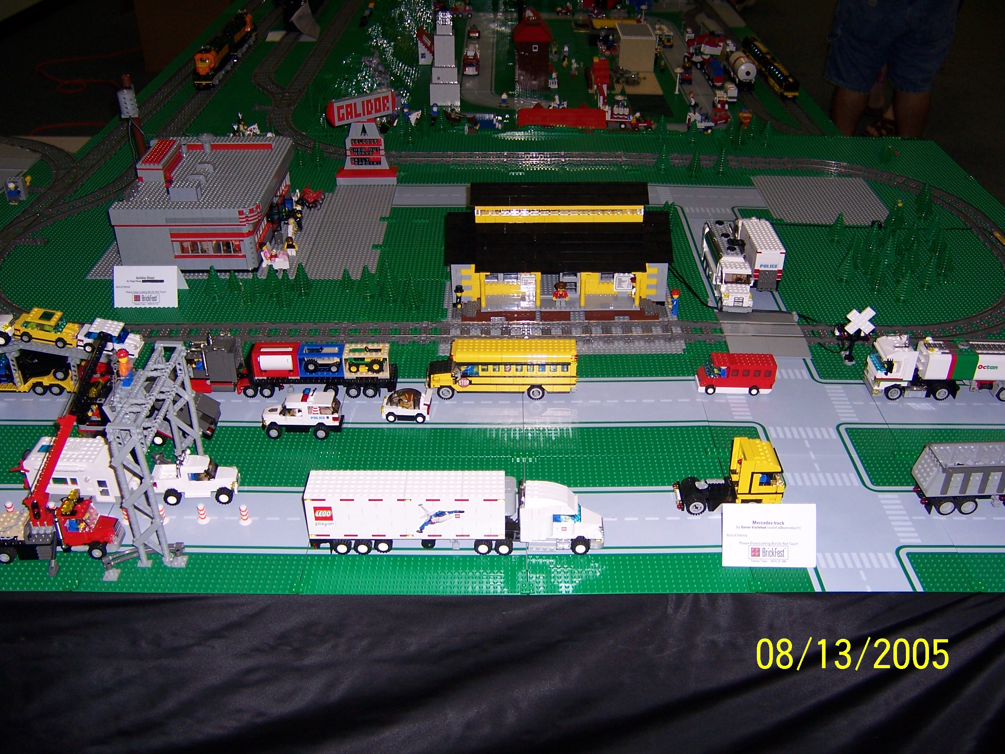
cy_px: 377
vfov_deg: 42.9
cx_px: 502
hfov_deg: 55.4
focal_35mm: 33
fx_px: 958
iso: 80
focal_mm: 5.5
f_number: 2.8
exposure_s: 1/60
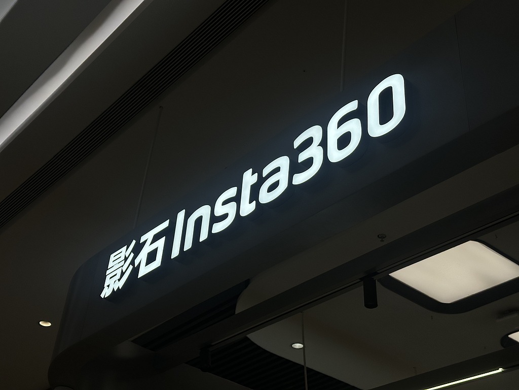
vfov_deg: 30.3
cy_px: 195
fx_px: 720
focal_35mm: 48
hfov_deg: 39.7
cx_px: 260
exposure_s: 1/1185
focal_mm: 6.86
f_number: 1.78
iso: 64
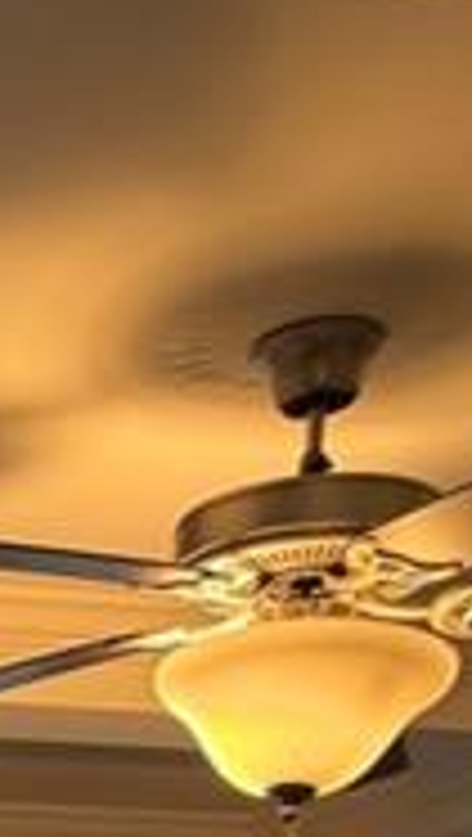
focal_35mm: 108
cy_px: 1629
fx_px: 2396
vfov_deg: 15.9
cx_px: -616
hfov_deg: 10.0
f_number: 1.78
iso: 160
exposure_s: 1/60
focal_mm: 6.76
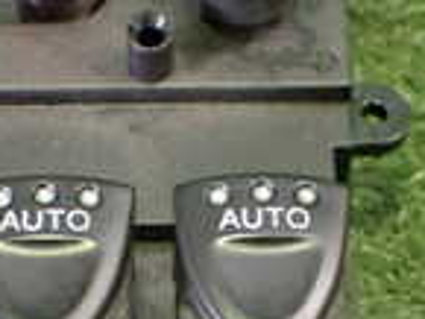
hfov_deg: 15.9
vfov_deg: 11.7
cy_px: 378
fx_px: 1524
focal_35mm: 124
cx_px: 164
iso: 800
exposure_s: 1/30
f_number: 2.3
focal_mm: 5.4
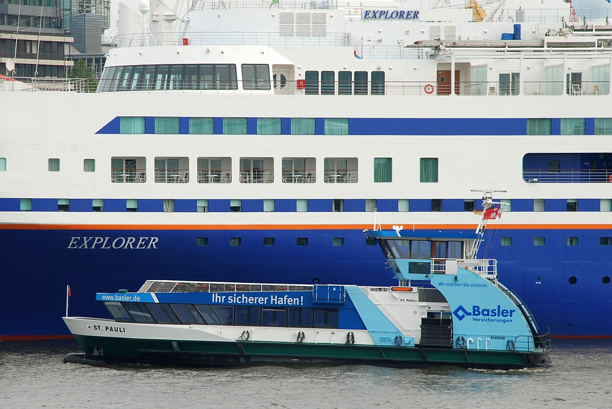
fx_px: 3191
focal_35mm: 188
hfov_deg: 11.0
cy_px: 204
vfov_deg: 7.3
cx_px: 306
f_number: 10
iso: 200
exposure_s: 1/160
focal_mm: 125
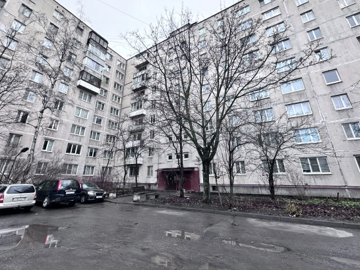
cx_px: 175
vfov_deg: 77.8
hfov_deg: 94.5
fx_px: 166
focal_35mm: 16
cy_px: 118
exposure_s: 1/99
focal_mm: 2.22
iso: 200
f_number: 2.2
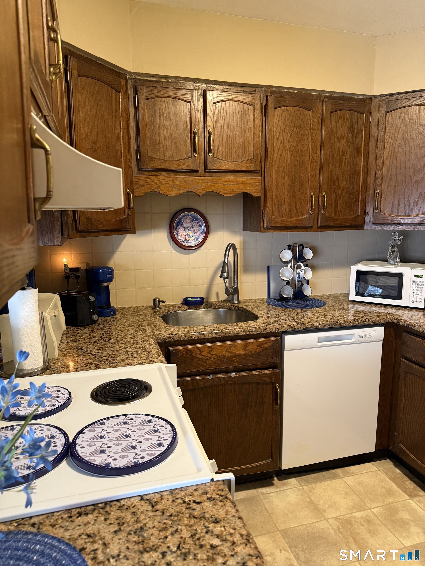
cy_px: 283
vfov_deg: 71.6
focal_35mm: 24
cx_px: 212
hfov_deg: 56.8
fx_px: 393
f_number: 1.78
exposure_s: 1/60
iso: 250
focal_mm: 6.76
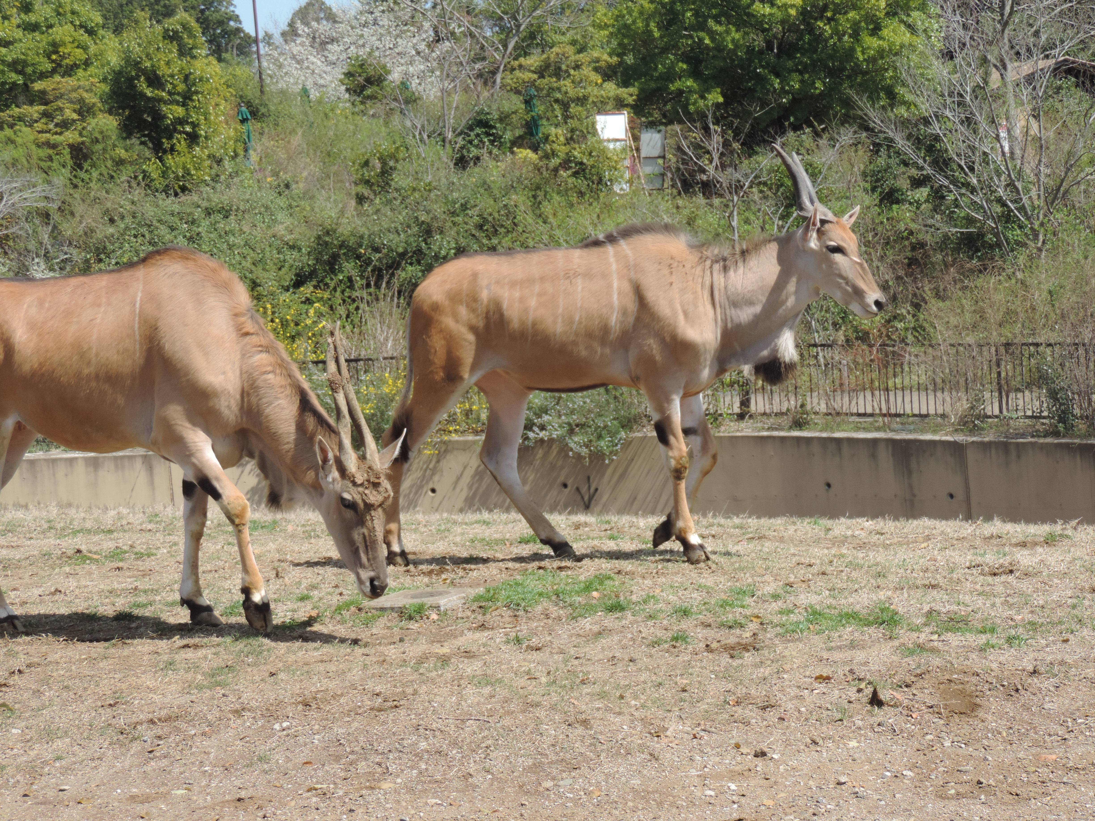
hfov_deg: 23.0
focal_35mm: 85
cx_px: 548
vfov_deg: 17.4
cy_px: 410
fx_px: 2689
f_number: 4
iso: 80
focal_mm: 15.1
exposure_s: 1/400
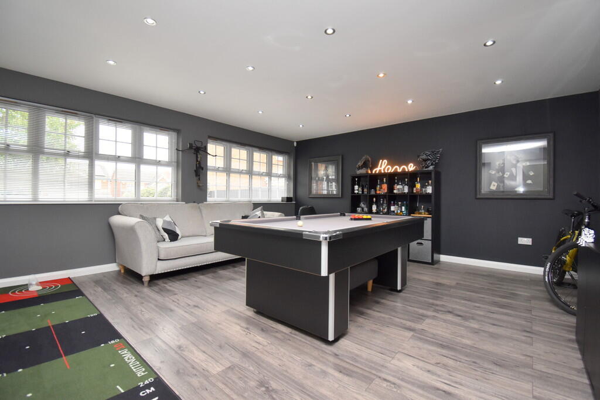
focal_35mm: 15
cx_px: 300
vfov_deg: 77.3
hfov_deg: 100.4
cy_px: 200
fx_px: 250
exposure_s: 1/125
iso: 800
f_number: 4.5
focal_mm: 10
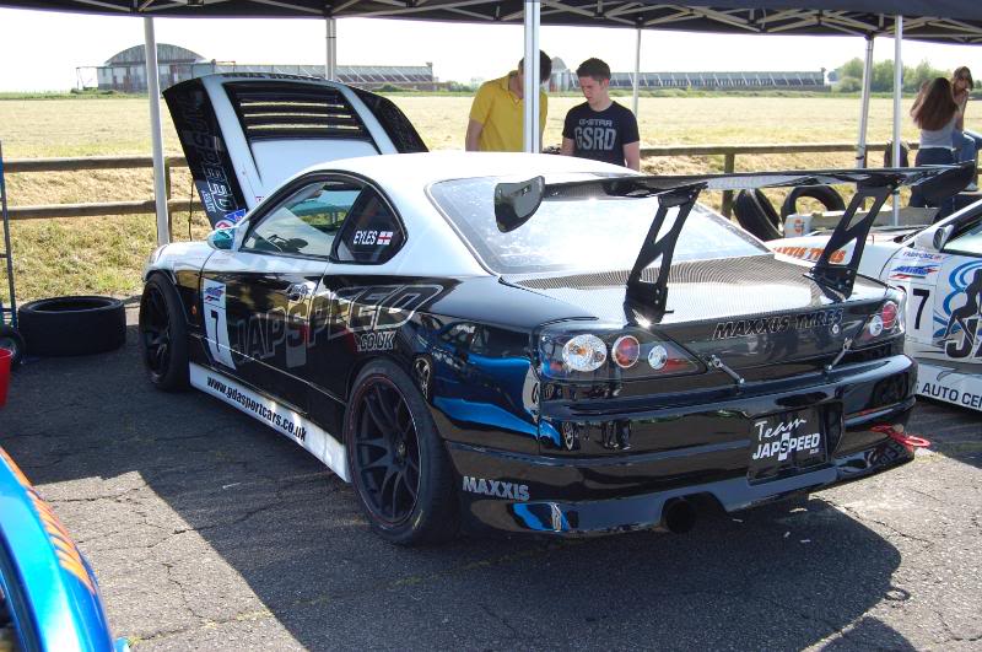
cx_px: 491
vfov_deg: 31.8
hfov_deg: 46.5
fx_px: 1144
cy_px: 326
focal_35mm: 42
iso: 200
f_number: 7.1
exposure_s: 1/200
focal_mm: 28
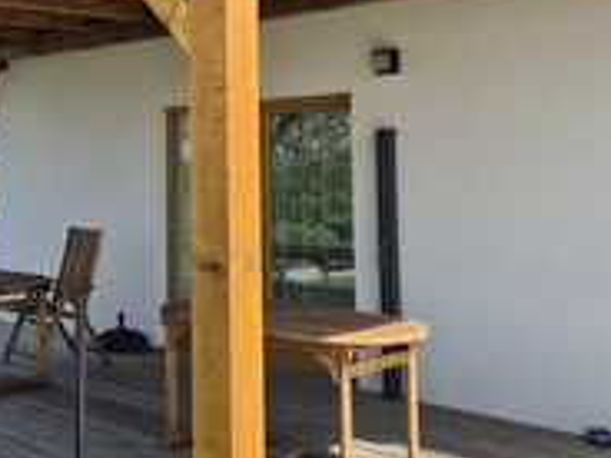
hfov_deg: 36.8
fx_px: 883
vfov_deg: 28.8
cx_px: 116
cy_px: 133
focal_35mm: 50
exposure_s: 1/1164
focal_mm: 5.4
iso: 25
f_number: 1.8
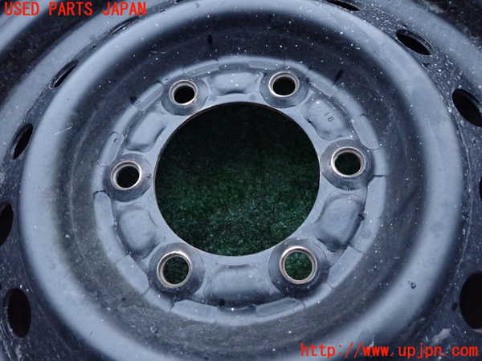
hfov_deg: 69.4
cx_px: 241
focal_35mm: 25
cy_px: 180
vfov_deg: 54.9
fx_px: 348
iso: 800
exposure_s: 1/25
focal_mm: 4.5
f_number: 2
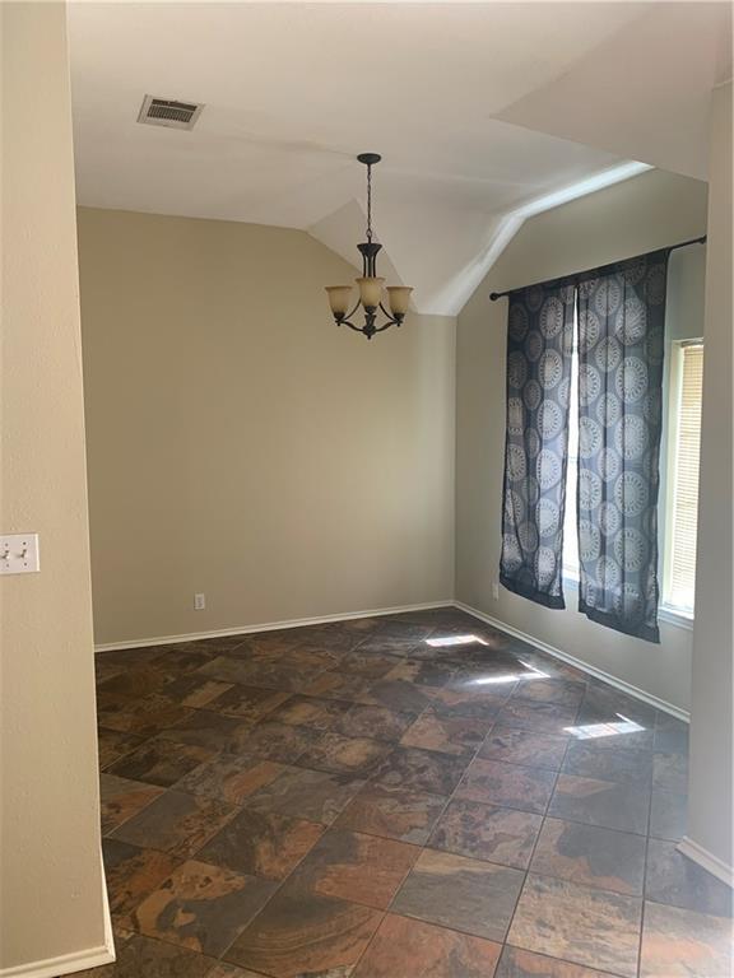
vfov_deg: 67.3
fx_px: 735
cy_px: 489
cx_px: 367
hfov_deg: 53.1
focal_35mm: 26
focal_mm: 4.25
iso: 100
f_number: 1.8
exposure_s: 1/81
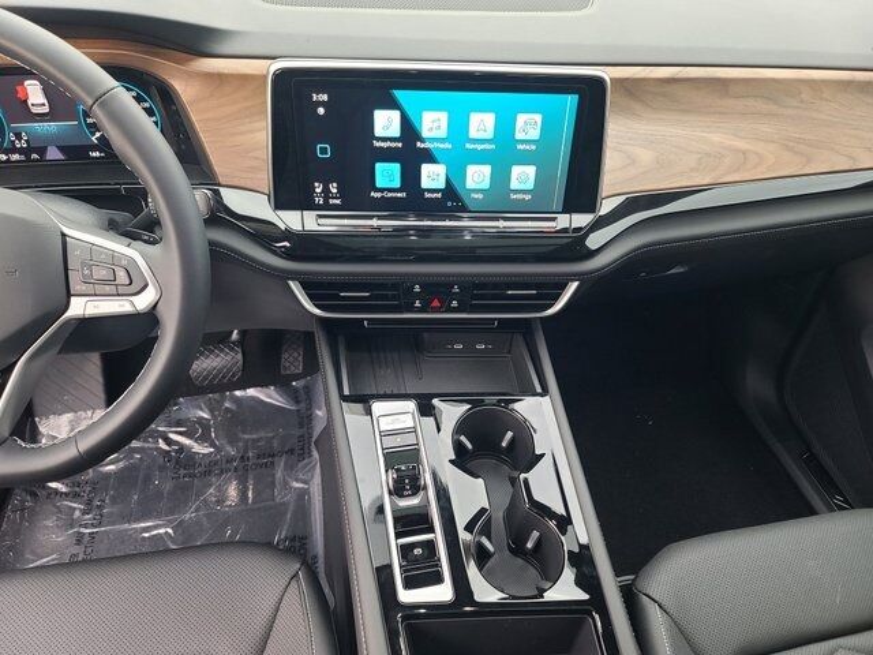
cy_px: 328
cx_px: 436
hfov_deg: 69.4
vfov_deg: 54.9
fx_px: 630
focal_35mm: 25
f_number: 1.8
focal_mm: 7
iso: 160
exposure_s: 1/60
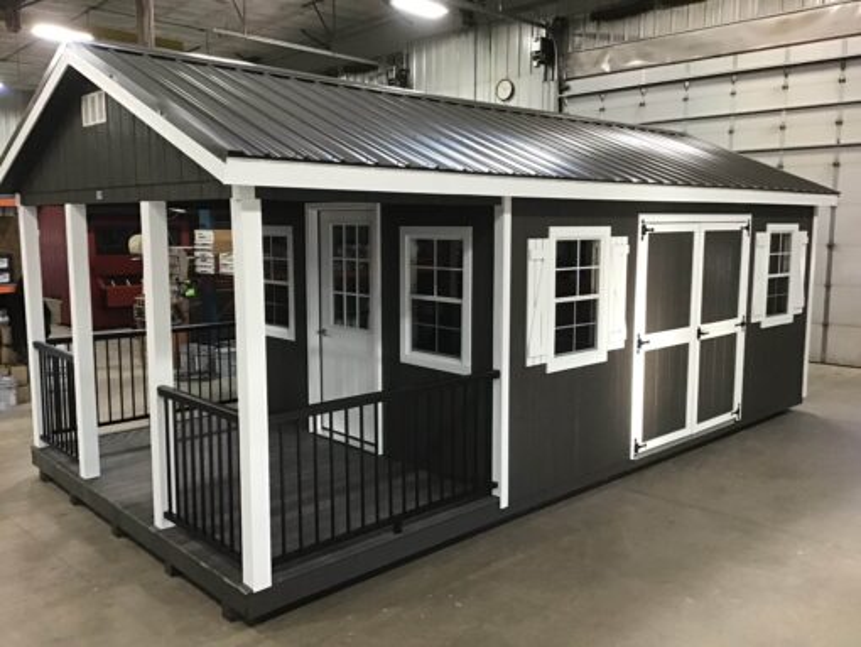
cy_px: 324
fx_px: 771
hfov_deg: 58.3
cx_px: 430
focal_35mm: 31
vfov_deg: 45.5
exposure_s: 1/30
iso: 125
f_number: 2.4
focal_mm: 3.3
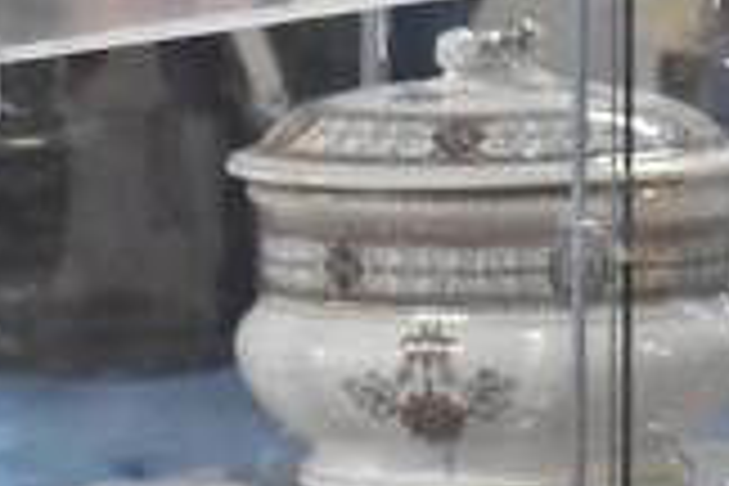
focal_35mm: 500
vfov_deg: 2.7
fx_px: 10124
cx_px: 1053
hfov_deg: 4.1
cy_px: -414
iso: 4500
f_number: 5
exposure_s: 1/125
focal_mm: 60
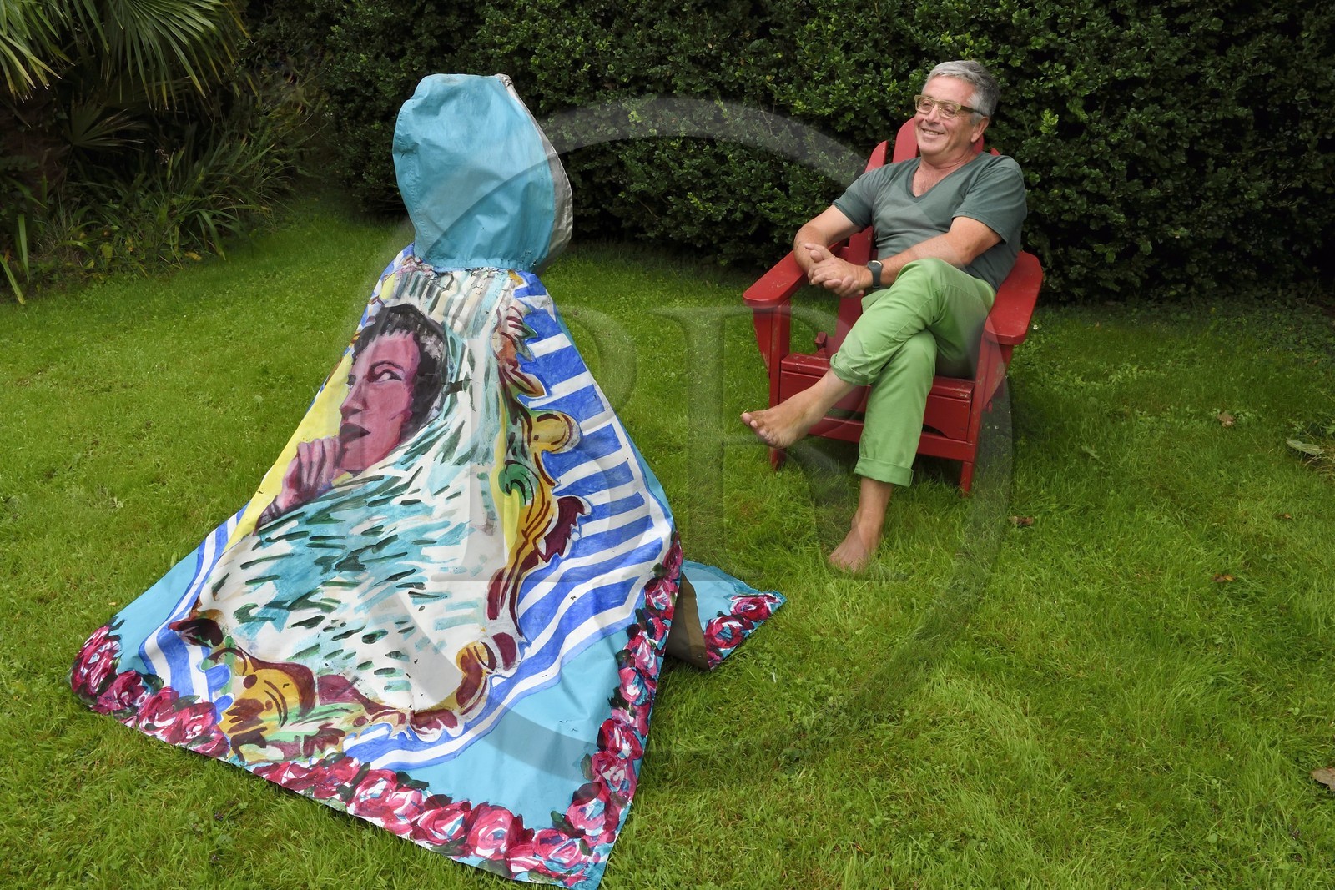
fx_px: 1038
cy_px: 445
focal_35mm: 28
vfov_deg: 46.4
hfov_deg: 65.5
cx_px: 668
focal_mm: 28
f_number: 20
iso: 1600
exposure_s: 1/200
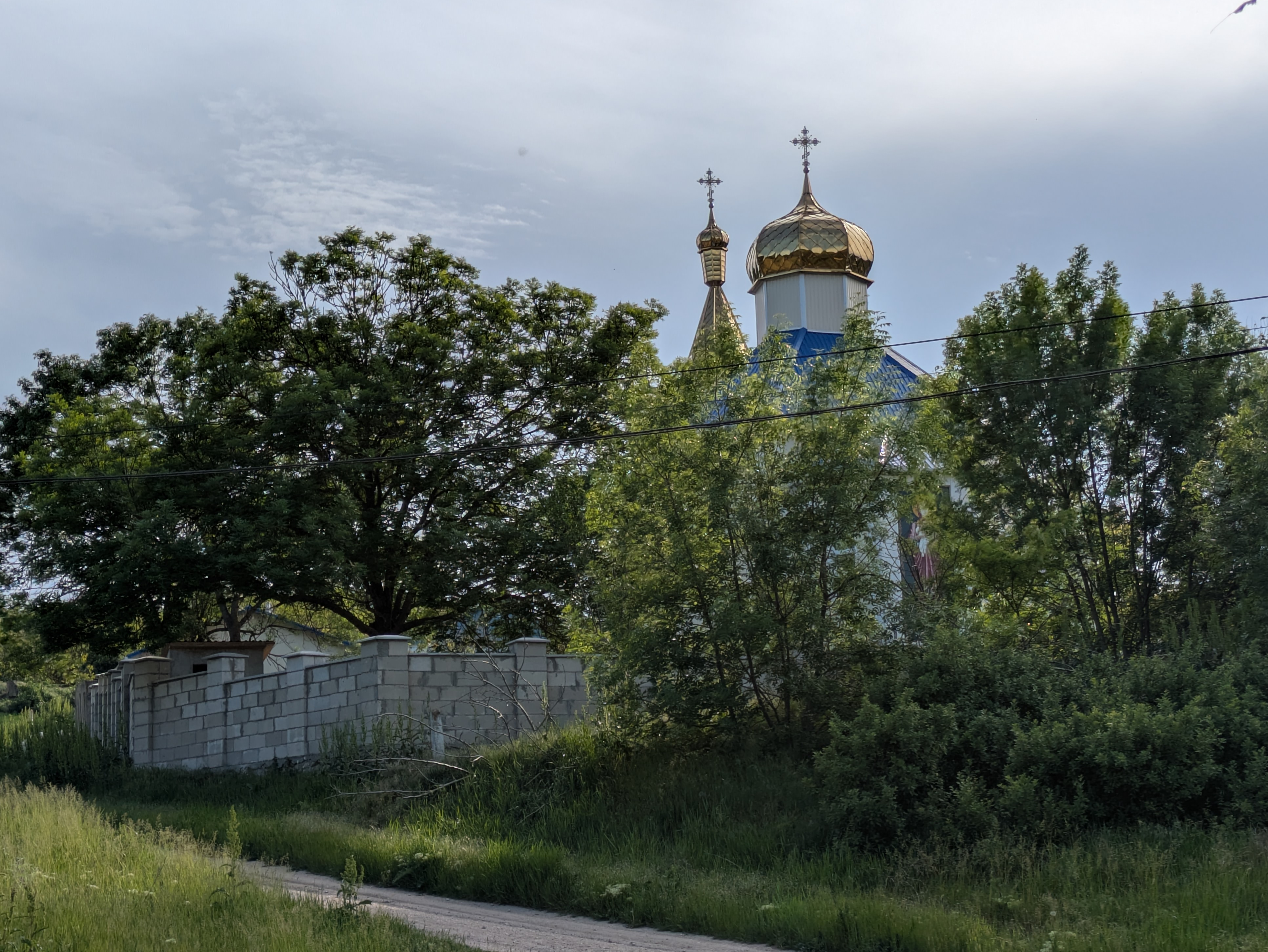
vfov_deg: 24.0
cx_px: 559
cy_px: 499
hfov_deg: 31.6
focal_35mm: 61
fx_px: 2235
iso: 50
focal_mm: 5.43
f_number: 1.89
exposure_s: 1/5714
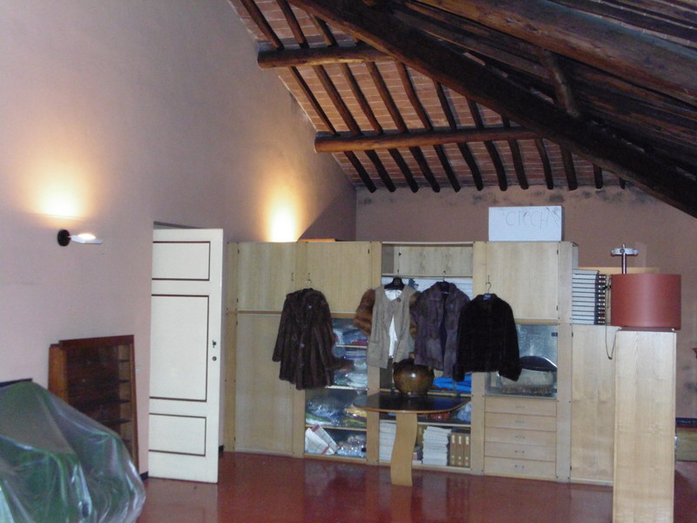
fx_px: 886
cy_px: 262
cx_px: 348
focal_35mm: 44
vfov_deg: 32.9
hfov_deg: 42.9
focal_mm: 8
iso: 500
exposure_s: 1/60
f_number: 3.7
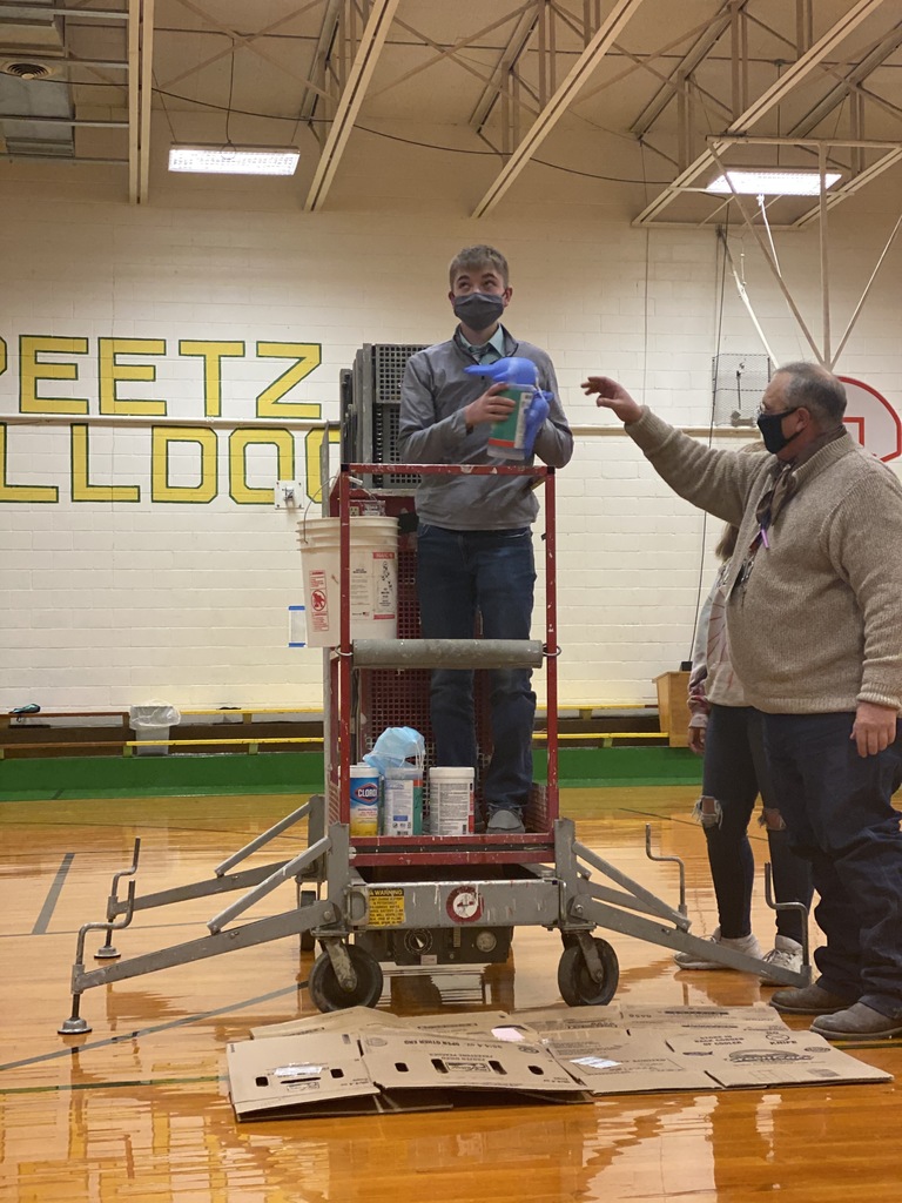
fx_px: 1807
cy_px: 602
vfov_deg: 36.8
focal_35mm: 52
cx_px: 451
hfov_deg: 28.0
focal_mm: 6
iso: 160
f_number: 2
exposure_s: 1/60
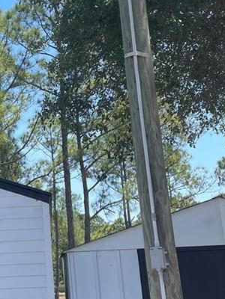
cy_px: 107
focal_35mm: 78
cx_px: 2
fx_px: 676
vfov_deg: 24.9
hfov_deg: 18.4
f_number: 1.6
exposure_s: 1/1916
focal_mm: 4.2
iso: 32
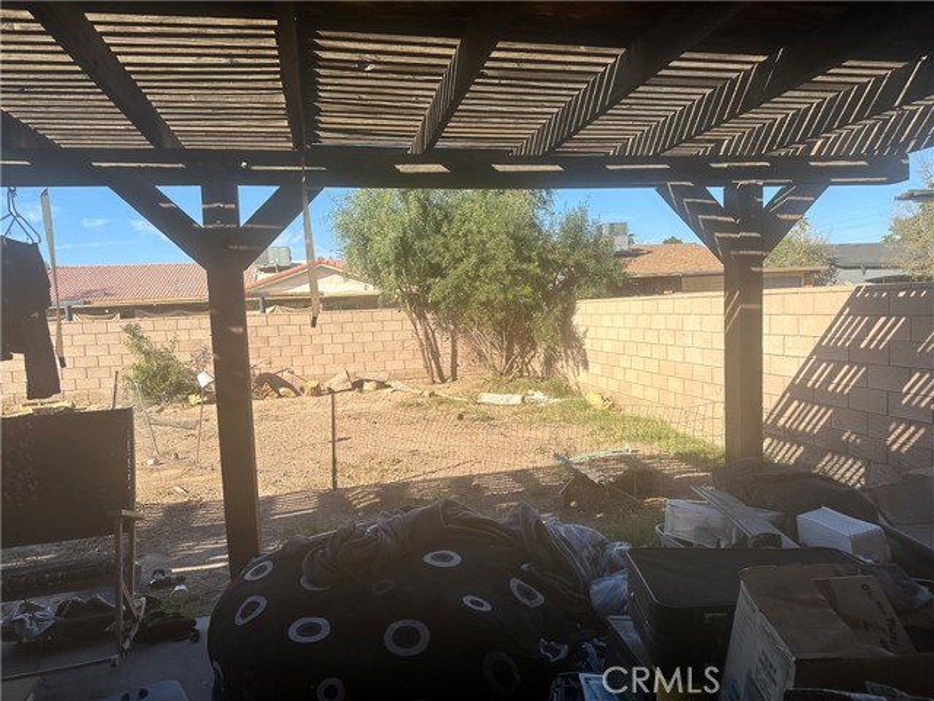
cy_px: 350
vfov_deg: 56.8
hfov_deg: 71.6
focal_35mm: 24
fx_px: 648
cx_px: 467
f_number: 1.78
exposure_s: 1/3058
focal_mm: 6.86
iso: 80
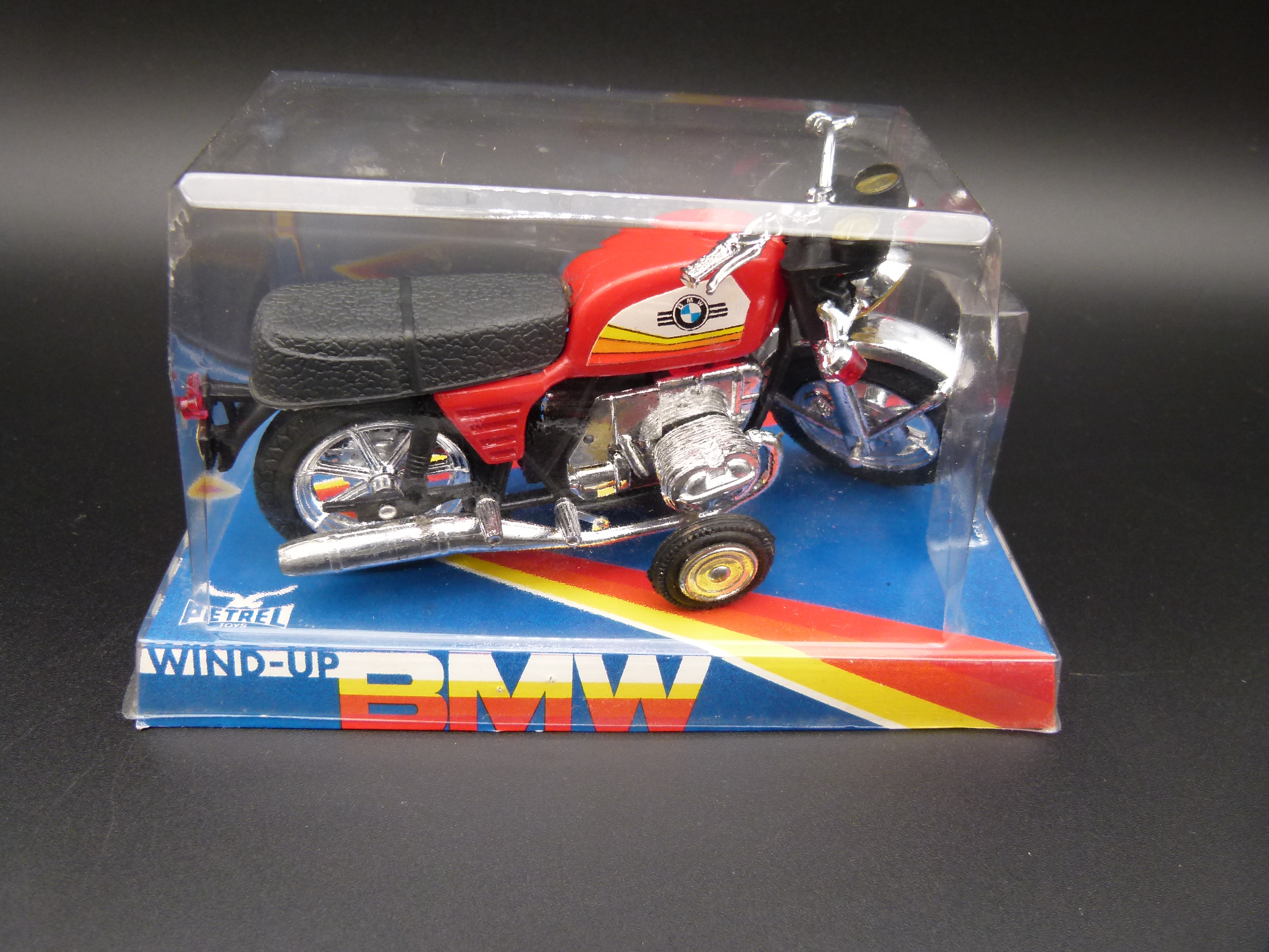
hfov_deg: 69.4
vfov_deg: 54.9
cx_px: 634
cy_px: 476
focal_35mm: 25
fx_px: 916
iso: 125
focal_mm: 4.5
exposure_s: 1/60
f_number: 2.8
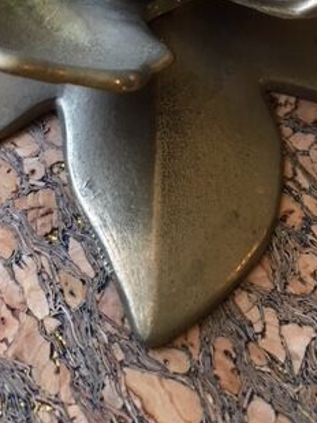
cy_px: 63
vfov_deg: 31.1
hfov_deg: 24.4
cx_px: 116
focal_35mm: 60
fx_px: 732
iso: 50
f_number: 2.2
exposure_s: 1/33
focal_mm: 4.15
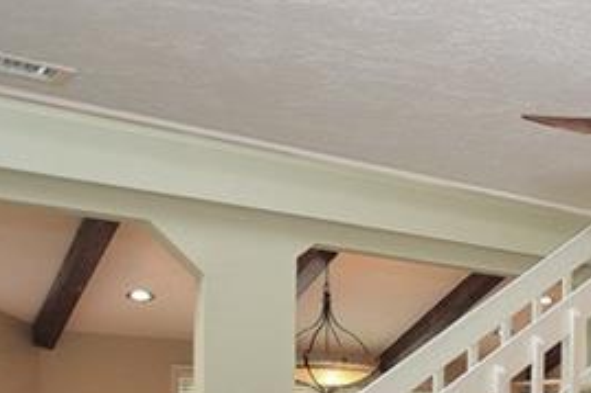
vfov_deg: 22.1
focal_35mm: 57
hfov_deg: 23.4
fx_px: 935
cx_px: 995
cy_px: 463
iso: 450
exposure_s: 1/60
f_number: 4
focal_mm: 10
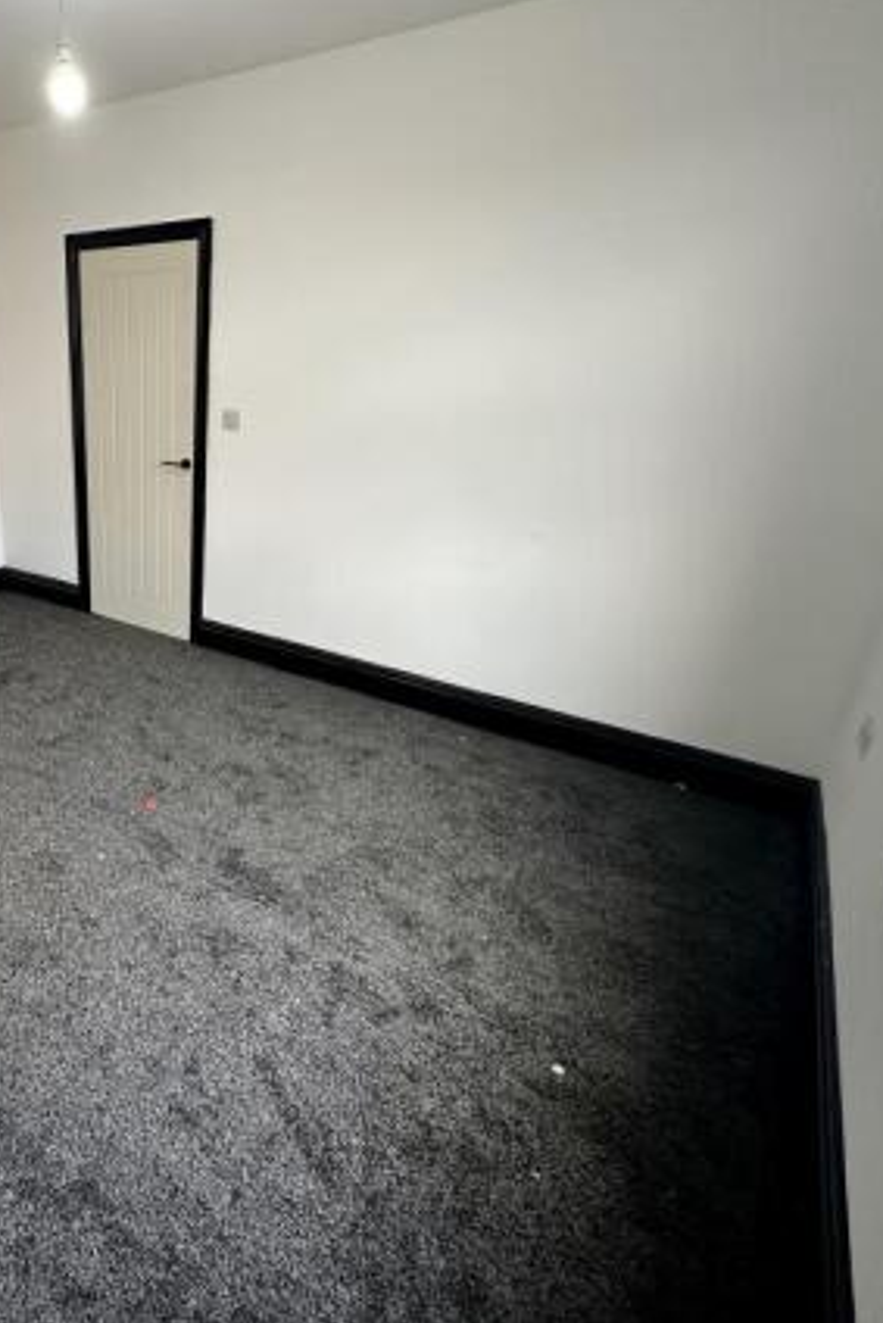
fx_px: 735
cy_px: 644
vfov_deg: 83.9
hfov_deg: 57.0
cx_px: 167
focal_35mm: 20
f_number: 2.2
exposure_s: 1/99
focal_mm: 2.22
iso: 250
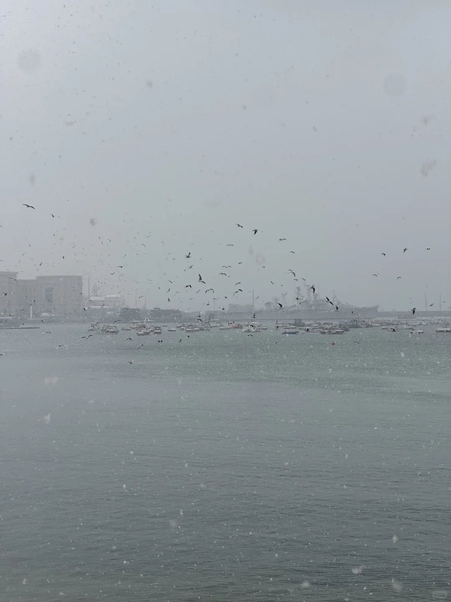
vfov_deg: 25.3
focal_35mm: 77
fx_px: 1338
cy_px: 301
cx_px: 226
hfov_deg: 19.1
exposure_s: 1/341
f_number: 2.8
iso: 32
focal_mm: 9
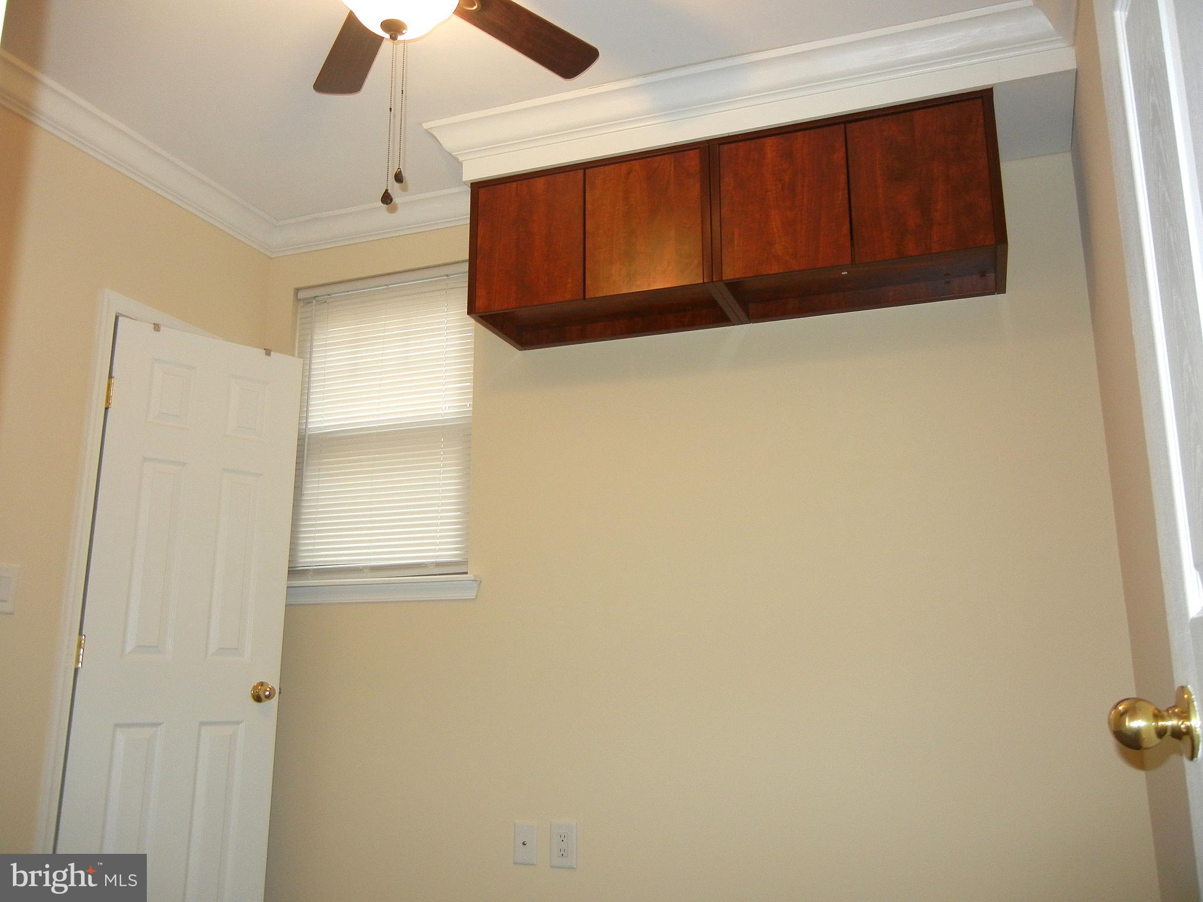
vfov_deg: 46.8
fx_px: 1043
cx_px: 602
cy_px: 451
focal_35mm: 30
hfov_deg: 60.0
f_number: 3.5
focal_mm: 5.4
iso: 200
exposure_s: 1/30
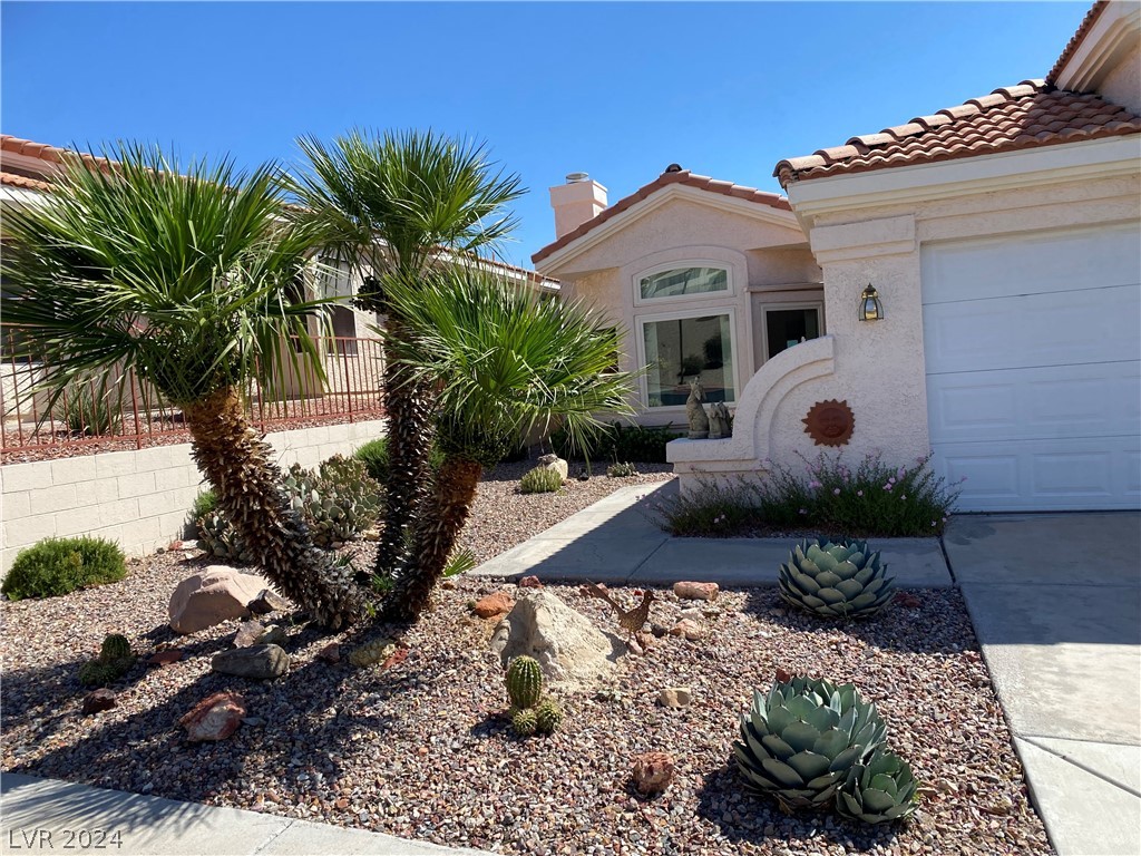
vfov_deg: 53.1
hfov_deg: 67.3
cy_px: 428
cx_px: 570
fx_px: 857
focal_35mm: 26
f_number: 1.8
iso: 32
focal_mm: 4.25
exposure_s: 1/2513
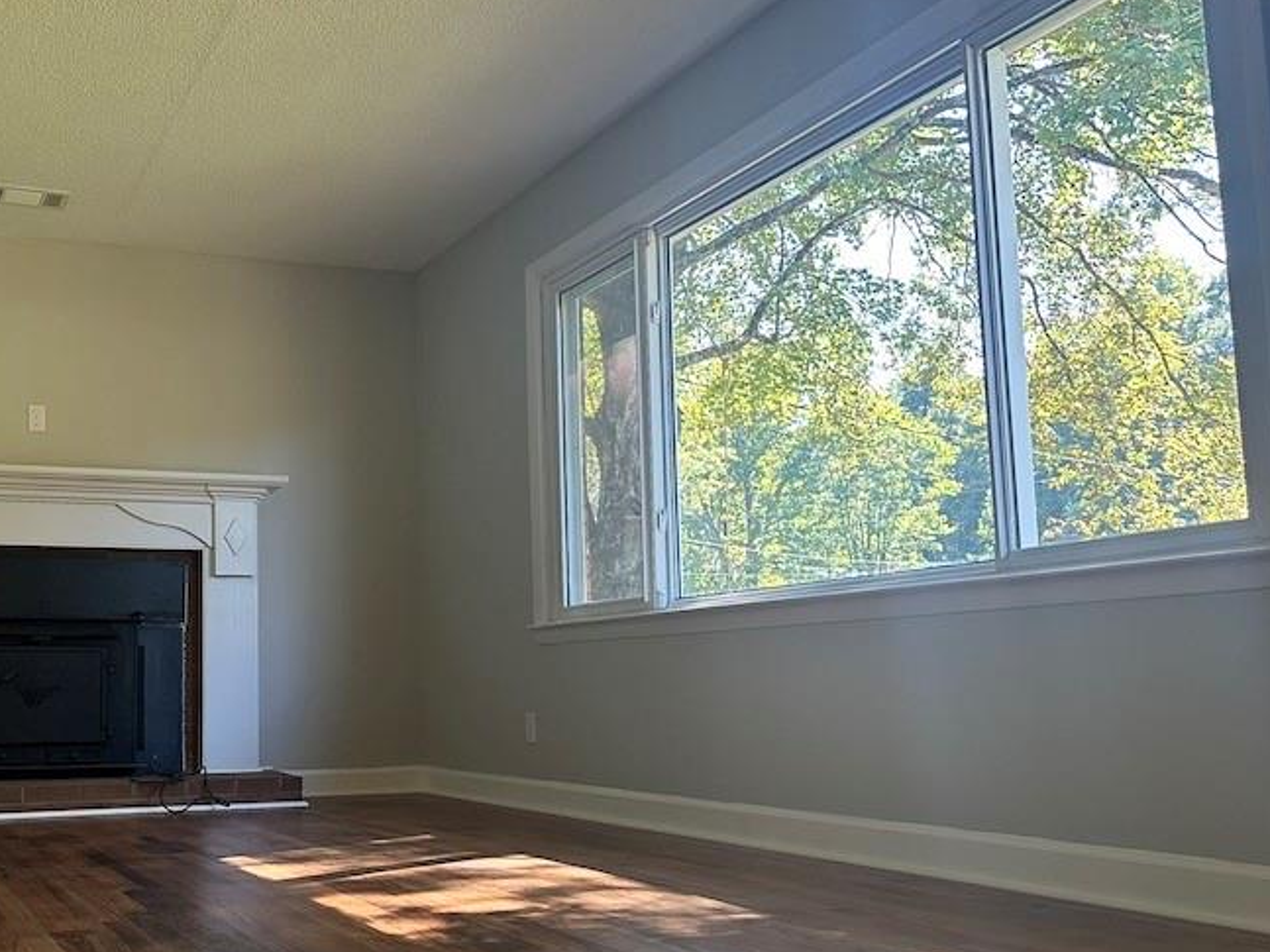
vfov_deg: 37.7
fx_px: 1394
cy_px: 520
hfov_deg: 47.0
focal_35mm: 38
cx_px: 304
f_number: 1.78
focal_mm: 6.86
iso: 160
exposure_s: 1/120
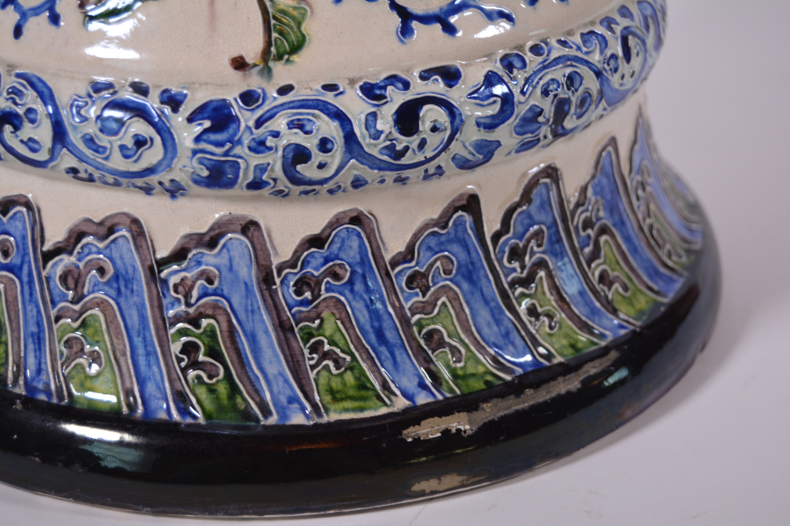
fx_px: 1646
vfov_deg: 18.2
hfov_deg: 27.0
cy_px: 263
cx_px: 395
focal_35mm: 75
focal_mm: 50
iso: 400
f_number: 5.6
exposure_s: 1/80
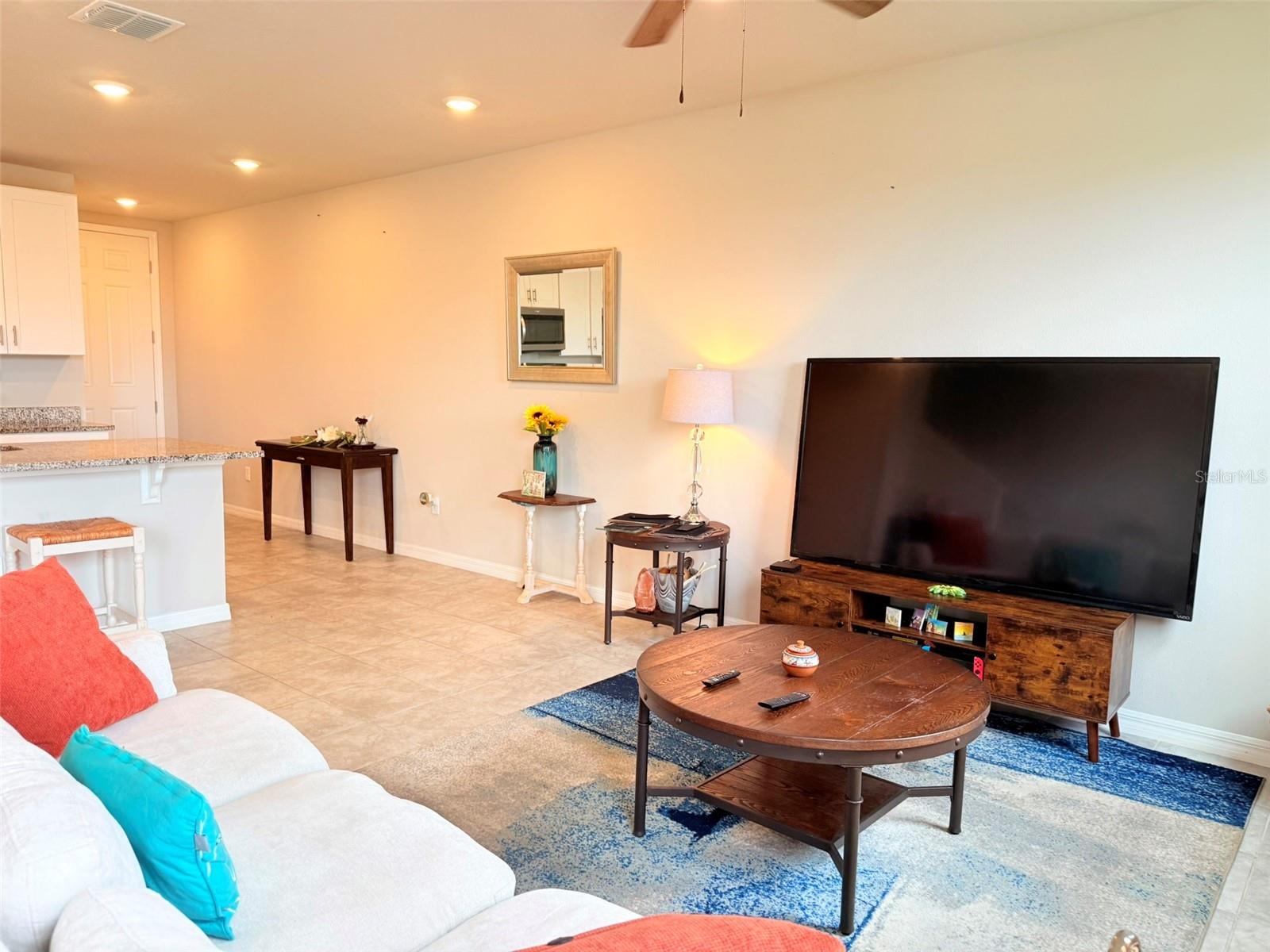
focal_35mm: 24
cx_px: 635
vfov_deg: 56.8
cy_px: 476
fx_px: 881
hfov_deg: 71.6
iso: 125
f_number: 1.78
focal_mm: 6.76
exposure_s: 1/120
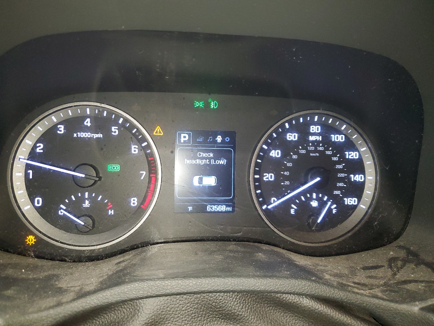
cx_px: 217
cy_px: 163
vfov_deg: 53.1
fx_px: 326
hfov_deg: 67.3
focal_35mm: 26
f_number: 1.5
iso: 286
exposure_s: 1/60.2
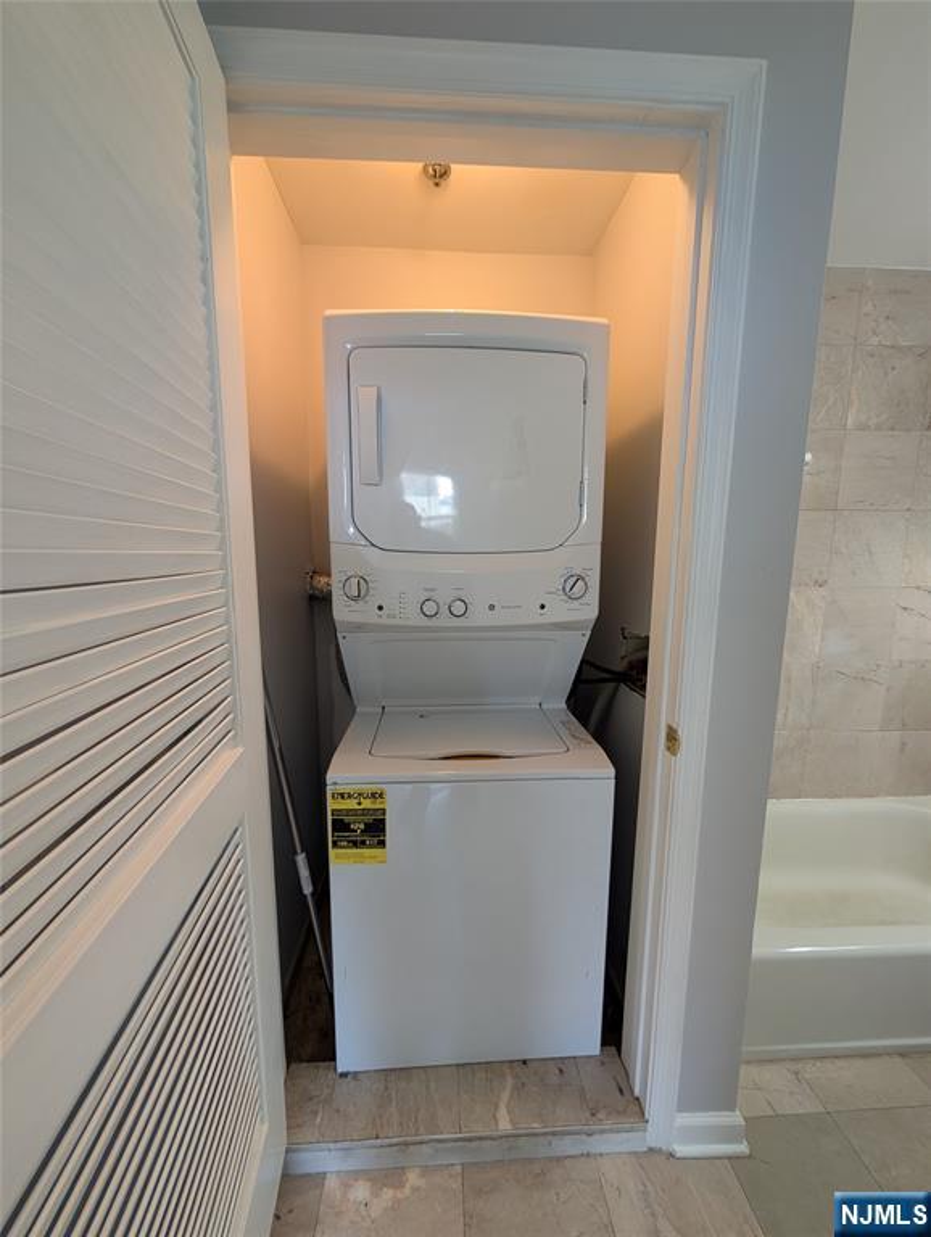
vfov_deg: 110.5
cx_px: 466
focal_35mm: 12
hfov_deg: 94.6
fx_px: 429
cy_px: 618
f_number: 1.7
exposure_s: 1/60
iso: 147
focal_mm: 2.02
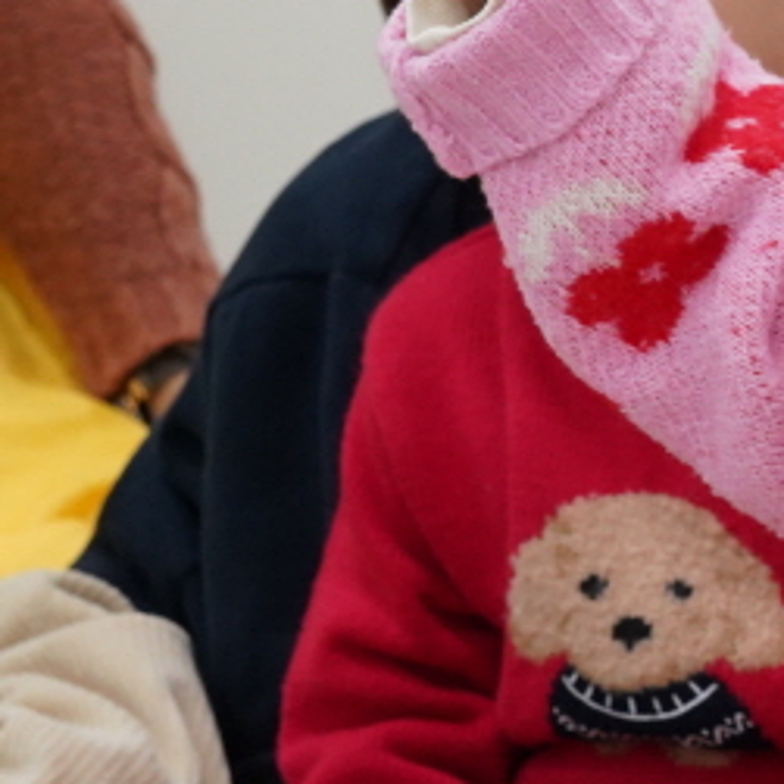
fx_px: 4510
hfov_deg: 9.7
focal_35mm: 176
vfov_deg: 9.9
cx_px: 1131
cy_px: 83
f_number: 7.1
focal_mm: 40
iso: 2500
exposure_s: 1/80
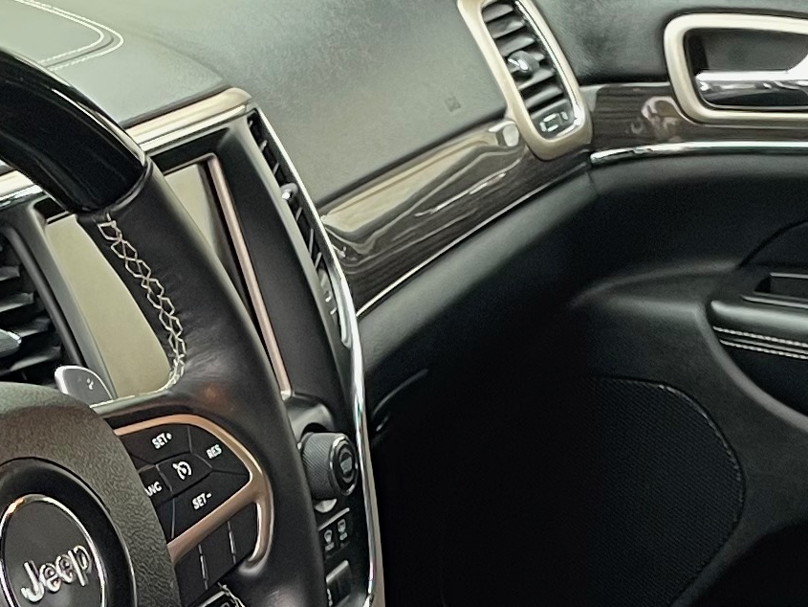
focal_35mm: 124
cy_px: 926
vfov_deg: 11.4
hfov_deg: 15.8
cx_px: 128
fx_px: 2895
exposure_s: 1/74
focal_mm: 4.2
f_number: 1.6
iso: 125
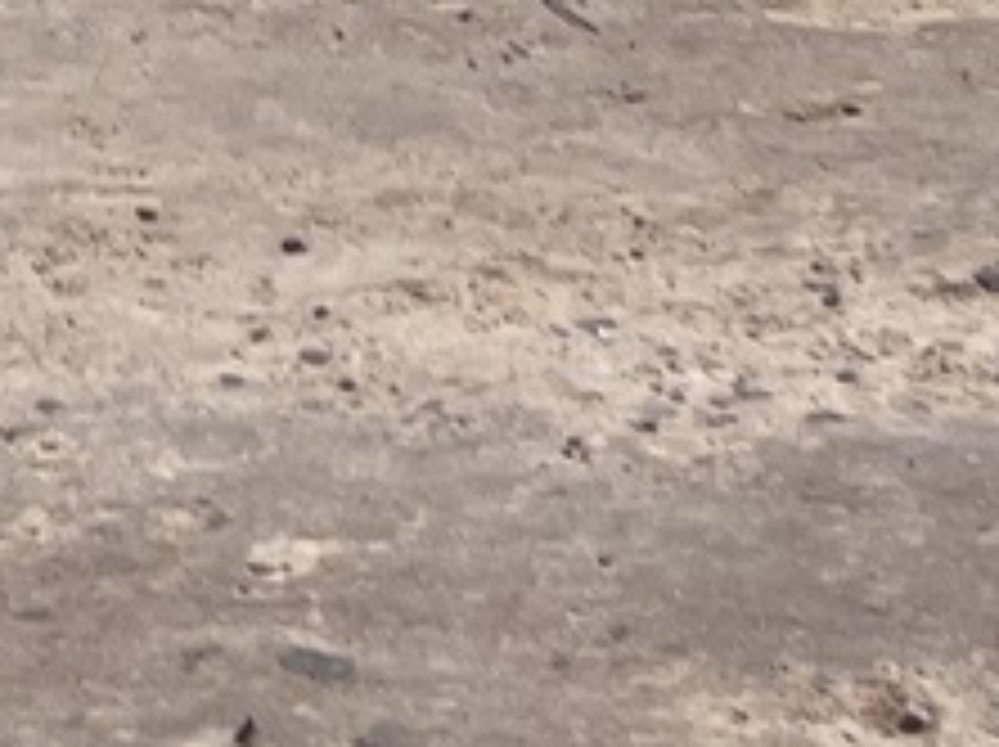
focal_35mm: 169
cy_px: -1656
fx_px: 4872
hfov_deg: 11.6
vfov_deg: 7.5
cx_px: 72
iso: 50
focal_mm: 5.7
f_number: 1.5
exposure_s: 1/7463
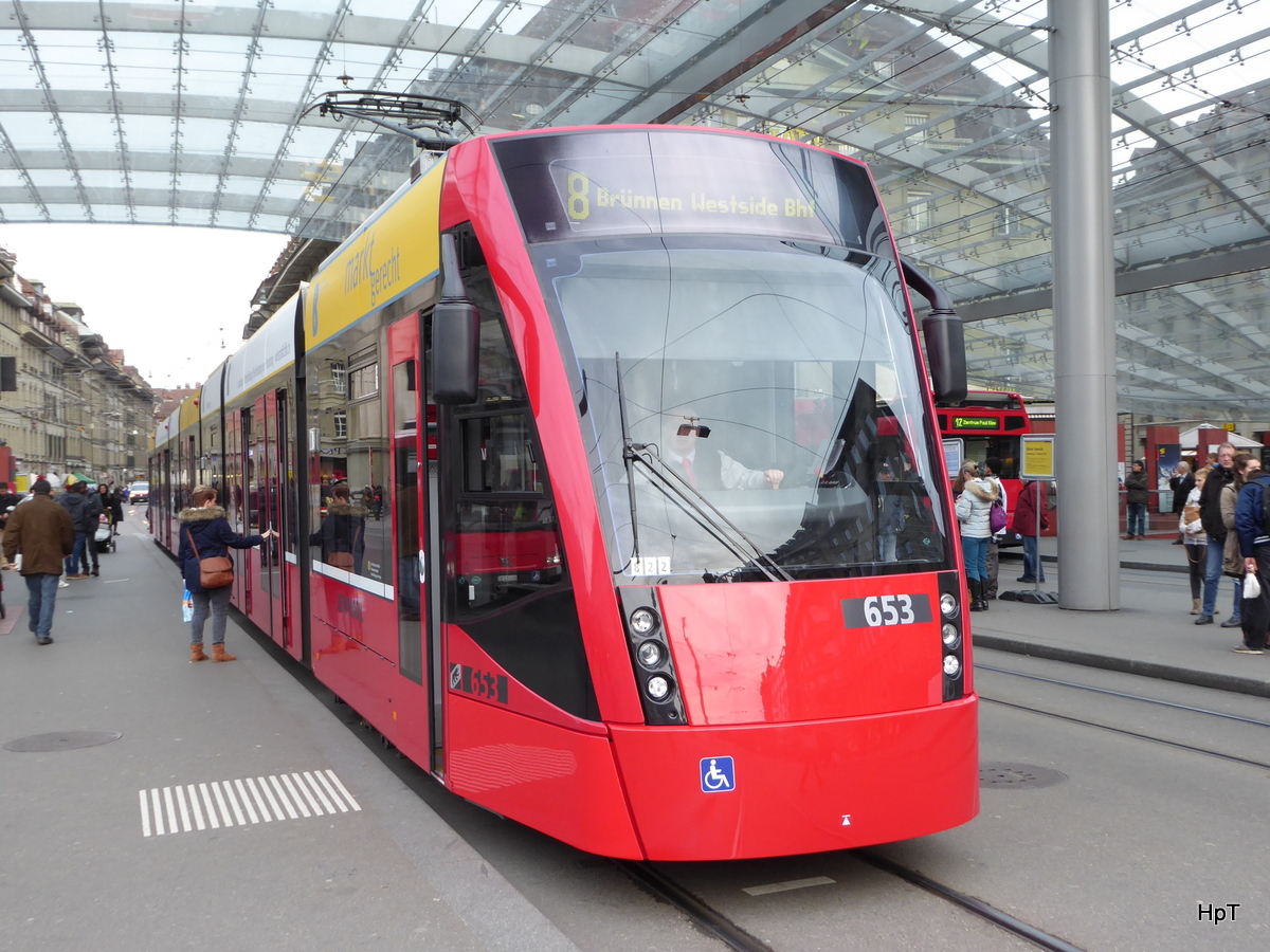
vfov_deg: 36.8
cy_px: 476
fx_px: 1431
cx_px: 635
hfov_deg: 47.9
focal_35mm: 39
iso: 160
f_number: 3.7
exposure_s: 1/60
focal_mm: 6.7
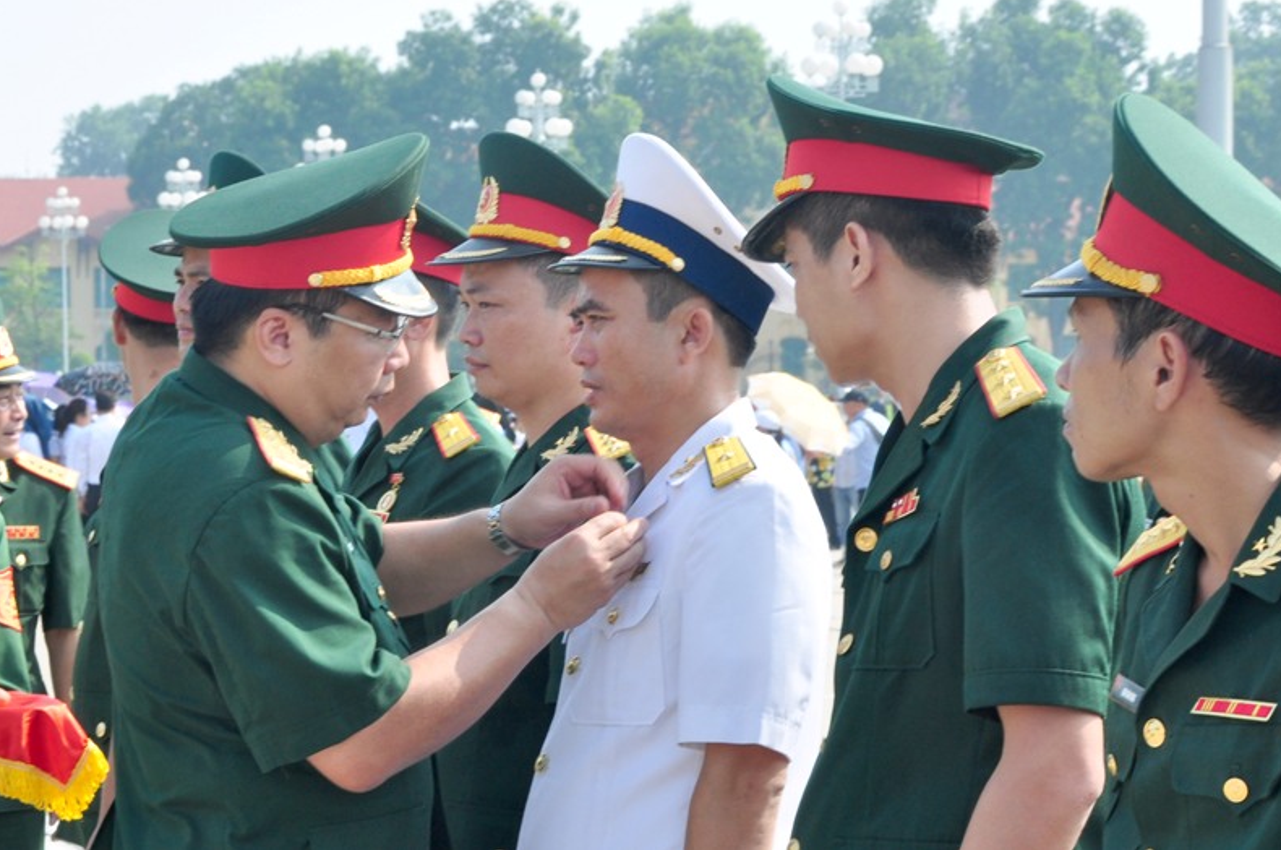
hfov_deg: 25.7
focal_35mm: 79
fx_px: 2806
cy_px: 421
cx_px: 642
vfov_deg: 17.2
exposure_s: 1/125
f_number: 11
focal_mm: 52
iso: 200
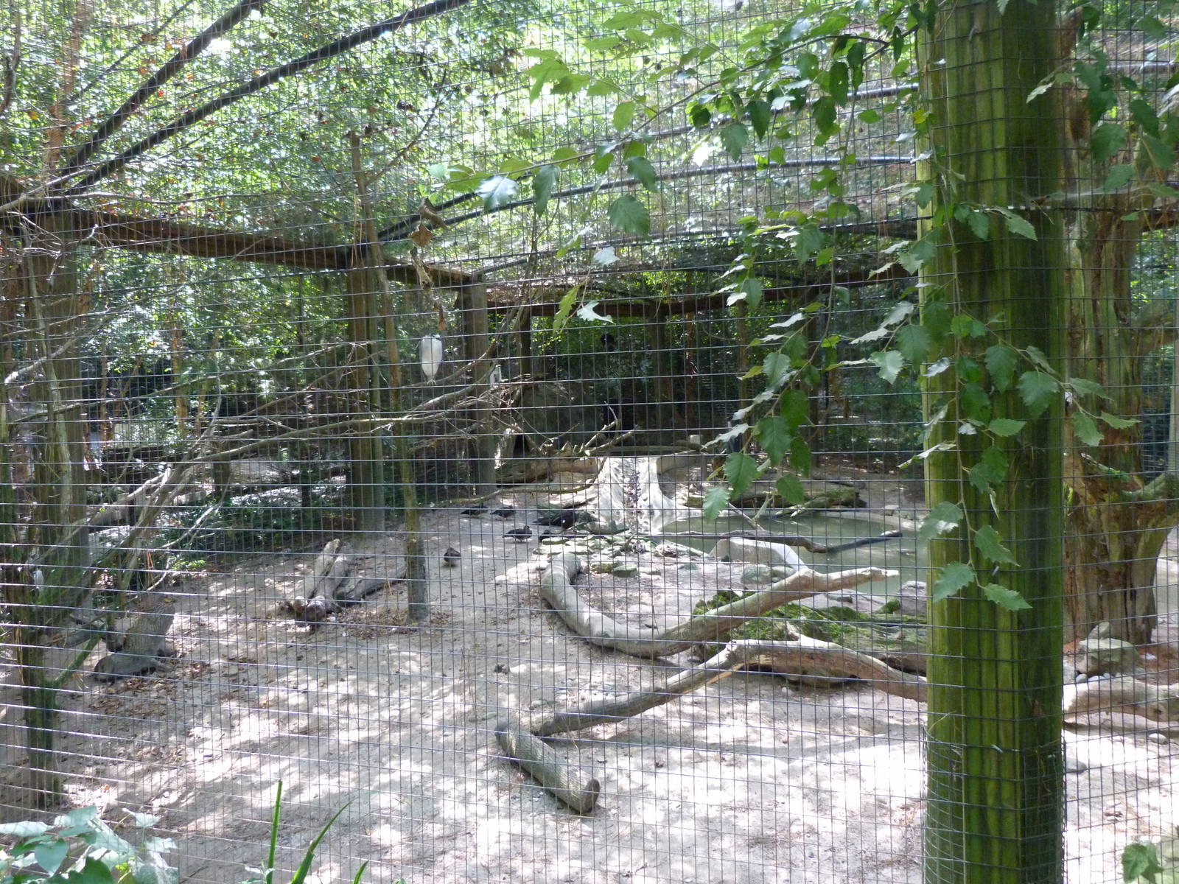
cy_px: 442
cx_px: 590
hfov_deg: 69.4
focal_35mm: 25
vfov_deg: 54.9
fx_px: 851
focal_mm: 4.5
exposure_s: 1/60
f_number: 2.8
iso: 400
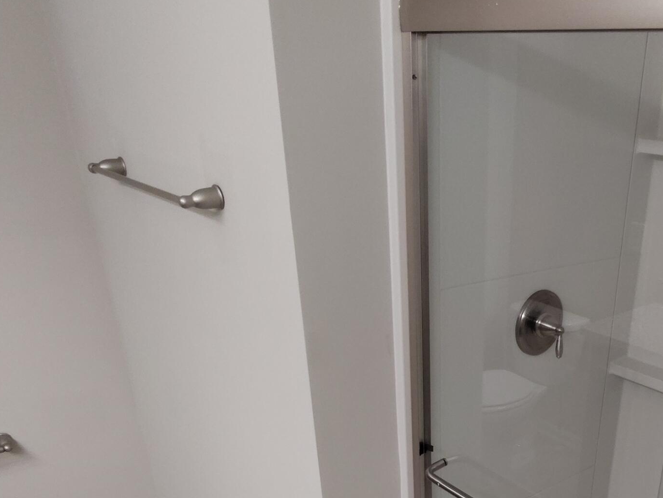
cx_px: 527
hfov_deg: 49.6
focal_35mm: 35
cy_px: 446
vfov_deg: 38.0
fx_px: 671
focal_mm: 1.66
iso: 375
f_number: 2.2
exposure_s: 1/60
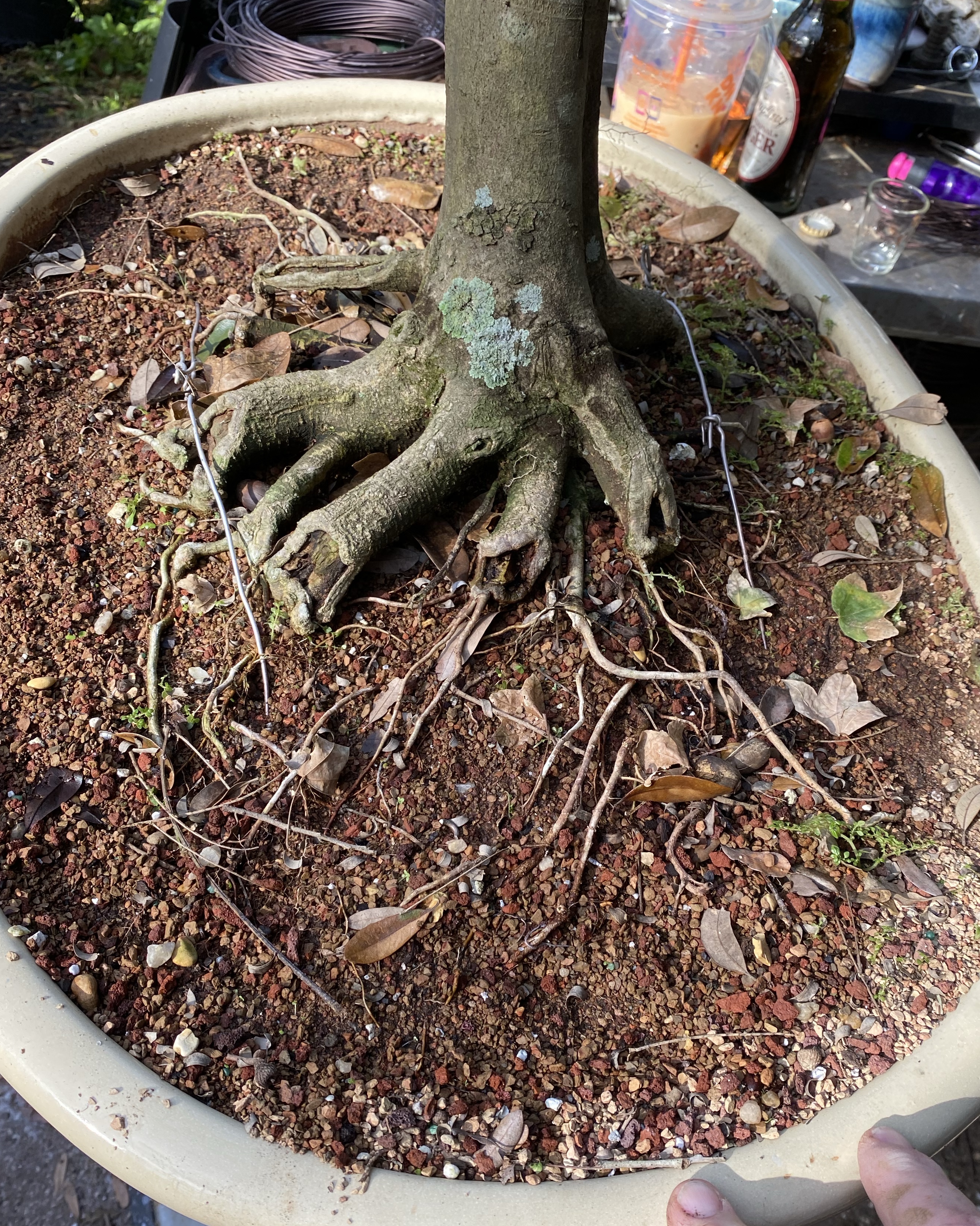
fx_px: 1124
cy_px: 703
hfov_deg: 47.1
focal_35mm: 31
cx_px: 485
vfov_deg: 56.9
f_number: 1.8
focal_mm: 4.25
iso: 32
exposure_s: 1/249
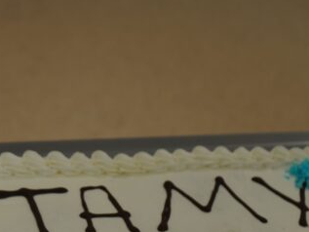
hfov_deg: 13.7
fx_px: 1277
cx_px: 40
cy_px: 327
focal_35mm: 143
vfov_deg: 10.1
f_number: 4.5
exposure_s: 1/160
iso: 320
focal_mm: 46
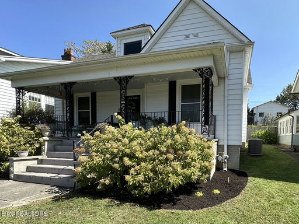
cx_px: 150
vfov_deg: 85.7
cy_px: 112
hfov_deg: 102.1
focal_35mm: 14
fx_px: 121
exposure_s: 1/807
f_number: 2.2
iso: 40
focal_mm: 2.22
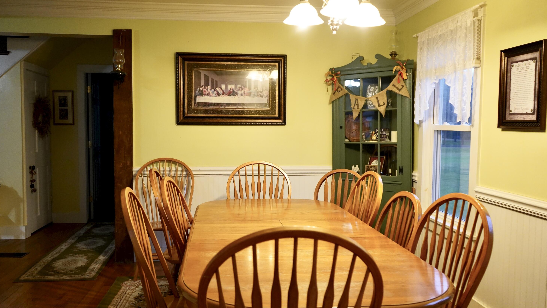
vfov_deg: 38.9
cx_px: 272
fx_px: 435
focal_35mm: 30
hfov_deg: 64.3
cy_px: 153
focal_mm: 28
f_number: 3.5
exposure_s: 1/160
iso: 5000
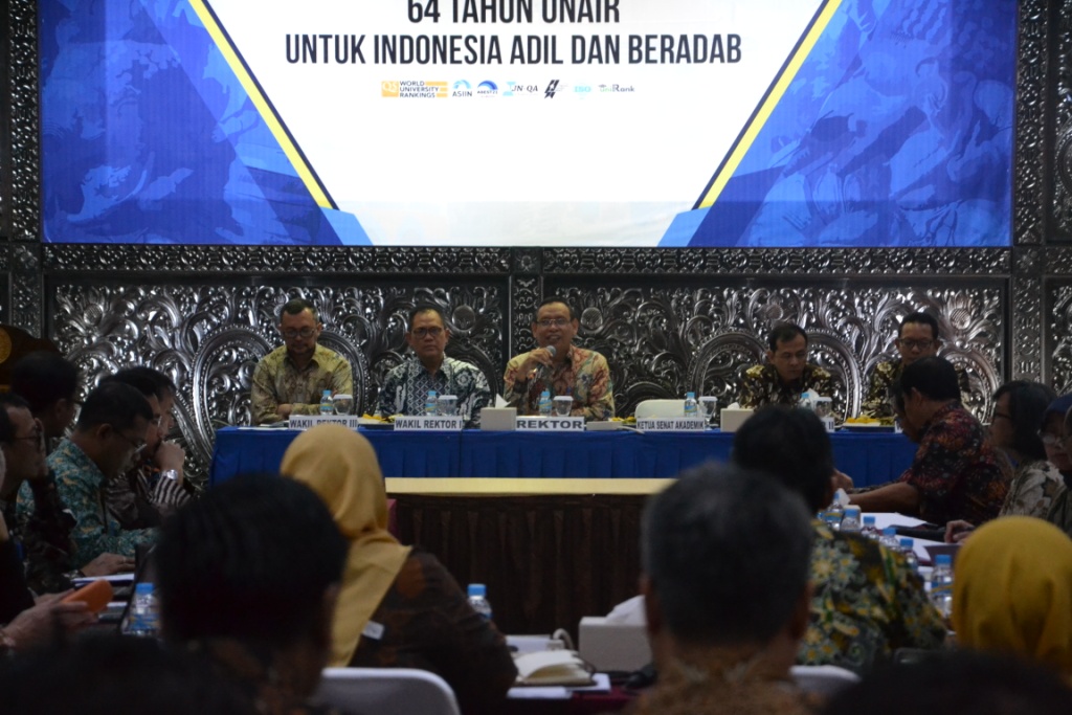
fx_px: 4110
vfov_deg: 9.9
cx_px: 536
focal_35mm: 138
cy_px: 358
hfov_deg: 14.9
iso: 2500
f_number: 5.6
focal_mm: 92
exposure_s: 1/60
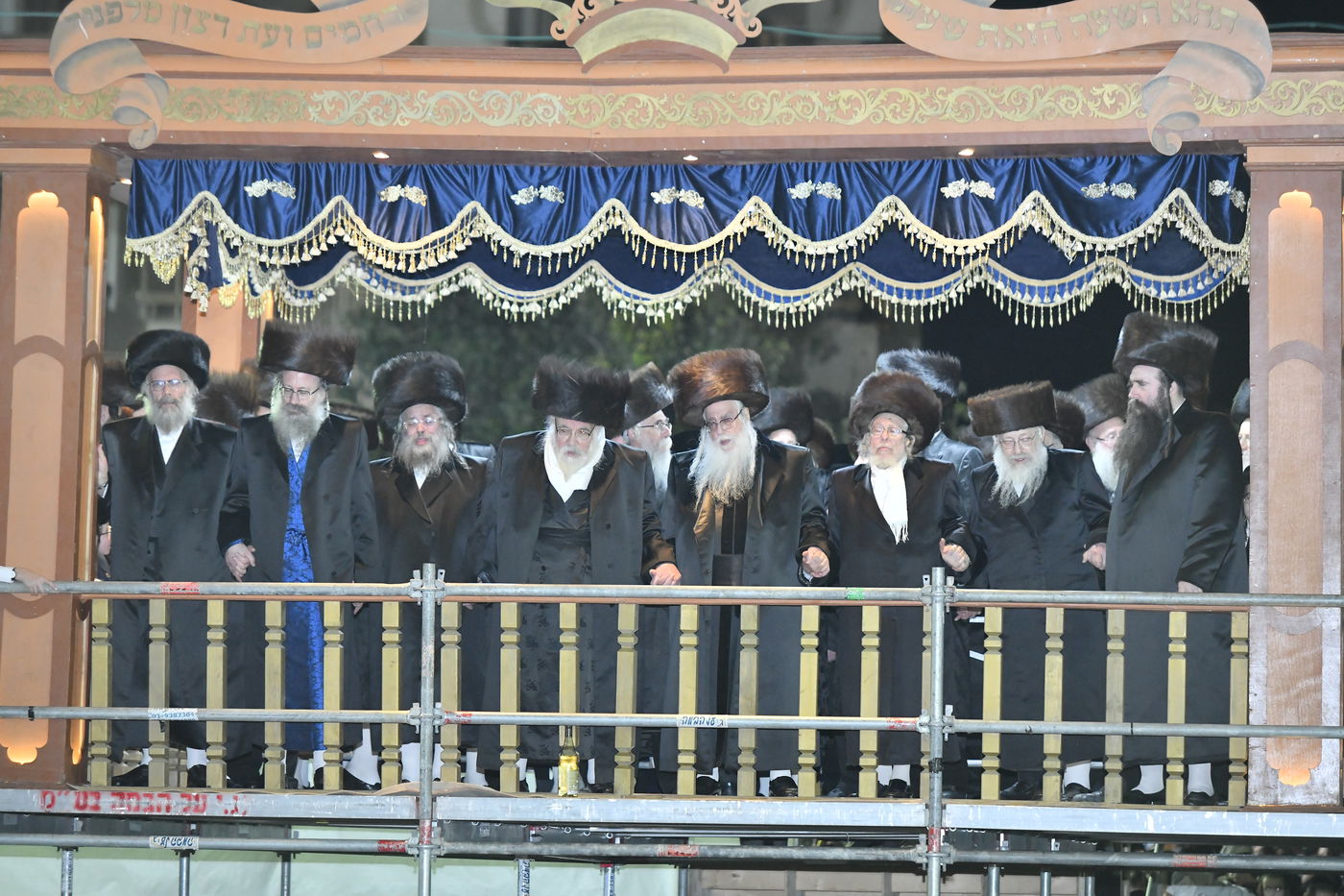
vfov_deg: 8.9
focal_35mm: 155
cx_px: 672
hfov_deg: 13.3
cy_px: 448
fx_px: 5786
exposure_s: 1/125
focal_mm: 155
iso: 3200
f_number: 4.5
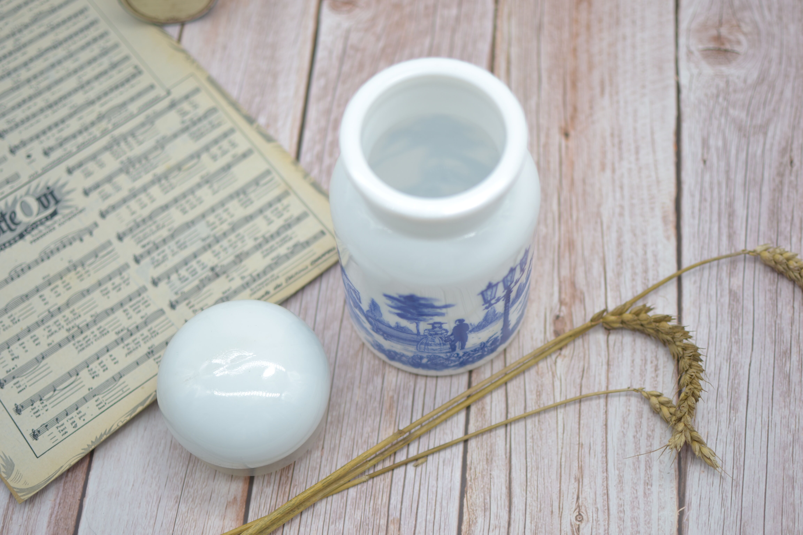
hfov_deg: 37.9
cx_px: 402
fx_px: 1171
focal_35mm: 52
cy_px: 268
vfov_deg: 25.8
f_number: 1.8
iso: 100
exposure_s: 1/500
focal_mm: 35
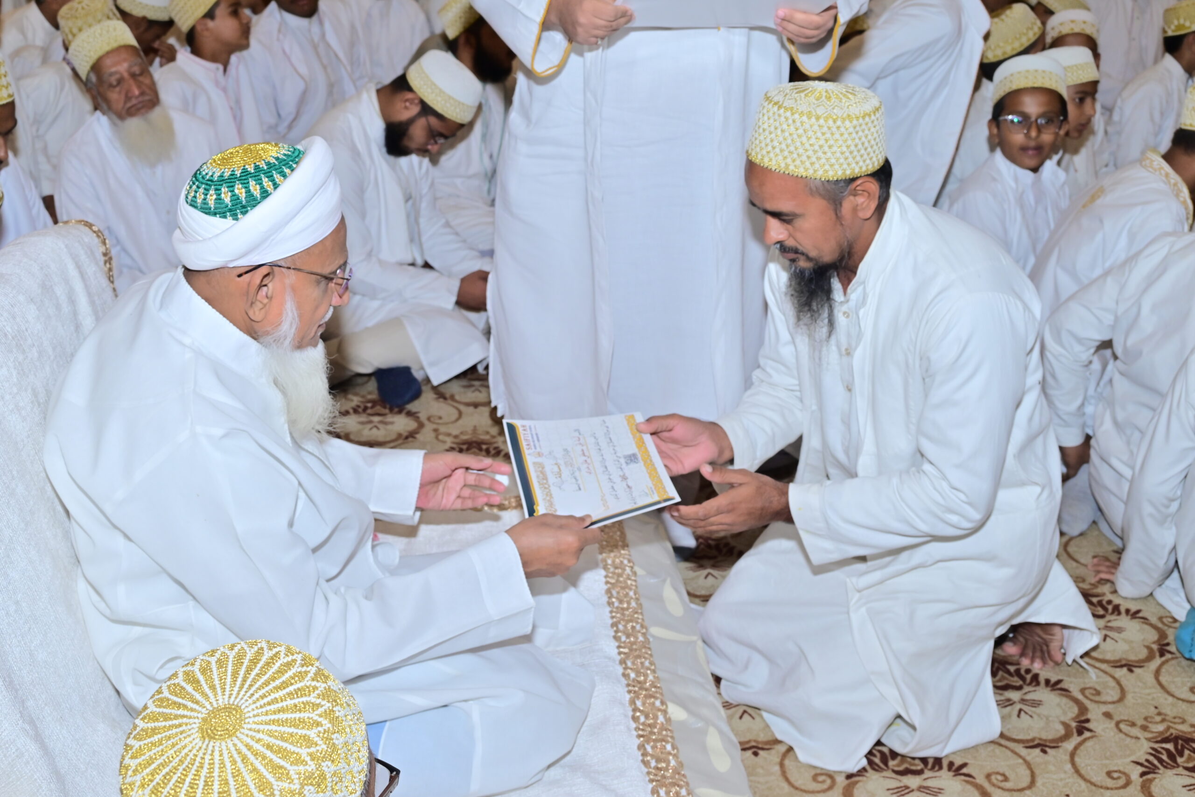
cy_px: 398
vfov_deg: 31.9
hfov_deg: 46.4
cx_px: 598
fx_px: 1394
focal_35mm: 42
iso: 640
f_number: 8
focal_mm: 42
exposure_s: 1/125
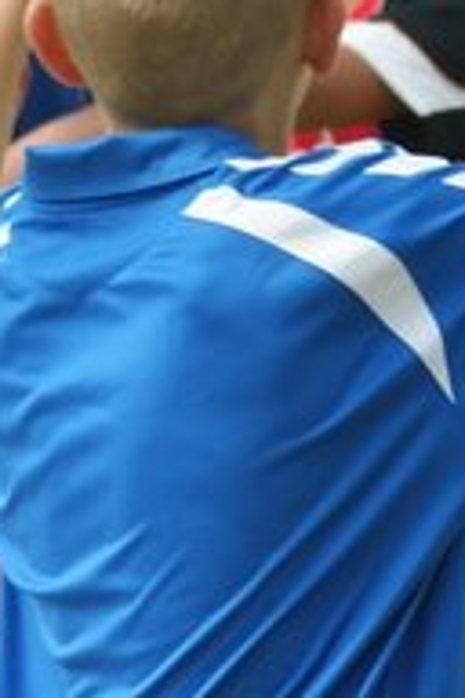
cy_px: 233
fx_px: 12709
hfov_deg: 2.1
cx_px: 216
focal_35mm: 656
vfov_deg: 3.1
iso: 100
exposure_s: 1/320
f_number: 5
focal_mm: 70
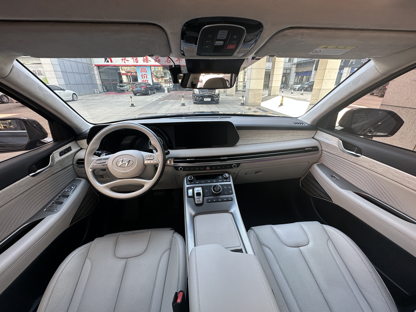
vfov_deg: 85.7
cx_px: 208
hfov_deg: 102.1
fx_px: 168
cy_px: 156
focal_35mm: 14
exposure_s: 1/99
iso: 100
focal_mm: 2.22
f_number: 2.2
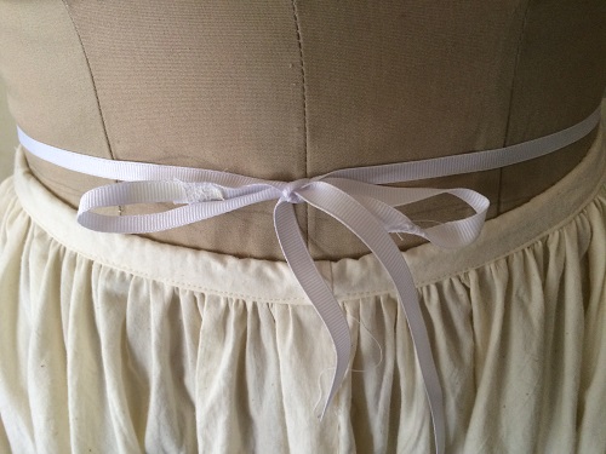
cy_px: 227
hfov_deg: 61.7
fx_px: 508
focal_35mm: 29
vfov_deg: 48.2
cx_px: 303
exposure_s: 1/30
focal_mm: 4.15
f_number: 2.2
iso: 125
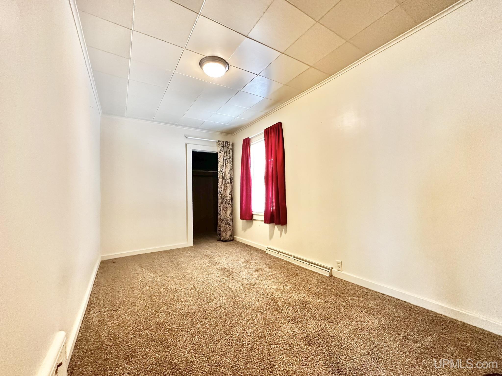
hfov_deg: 102.1
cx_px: 251
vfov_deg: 85.7
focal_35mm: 14
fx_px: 203
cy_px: 188
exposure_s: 1/60
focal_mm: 2.22
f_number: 2.2
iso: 500
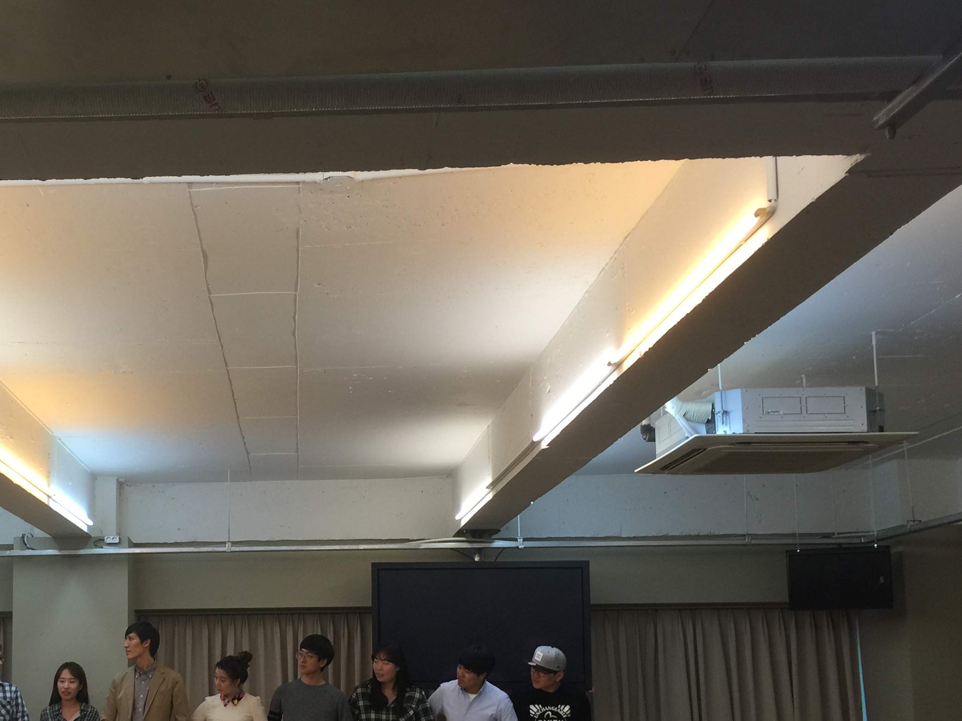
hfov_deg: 40.9
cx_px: 243
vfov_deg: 31.7
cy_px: 526
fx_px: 1251
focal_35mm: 45
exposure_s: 1/40
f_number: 2.2
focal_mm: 4.15
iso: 32
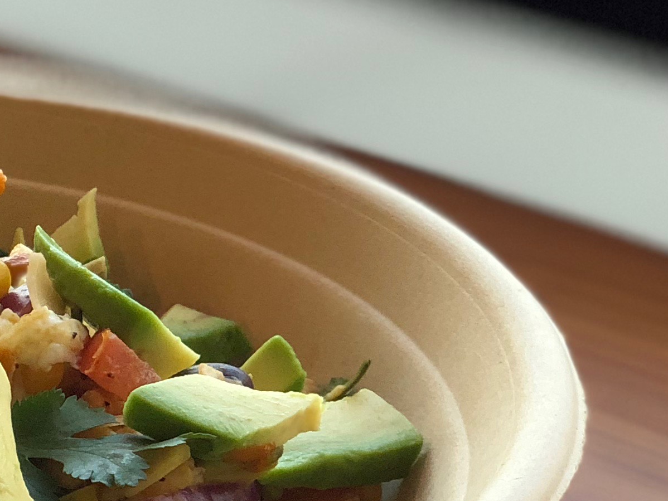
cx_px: -210
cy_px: 290
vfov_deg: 8.5
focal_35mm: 175
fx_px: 3378
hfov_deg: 11.0
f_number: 2.4
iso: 50
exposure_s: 1/60
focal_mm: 6
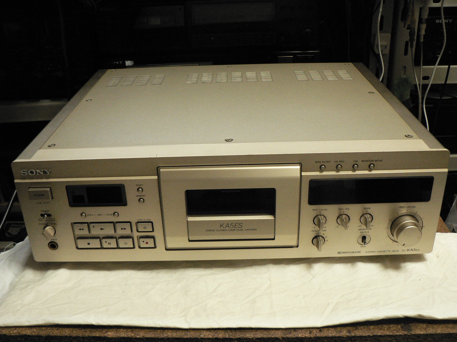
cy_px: 171
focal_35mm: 36
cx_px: 228
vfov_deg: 39.7
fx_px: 475
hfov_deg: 51.4
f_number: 2.8
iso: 400
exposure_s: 1/60
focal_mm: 6
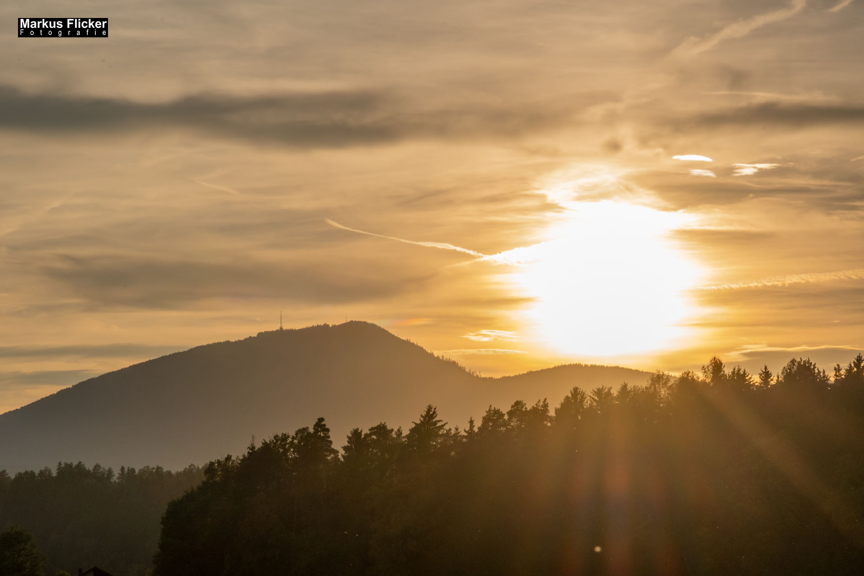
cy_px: 288
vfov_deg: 11.4
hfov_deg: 17.1
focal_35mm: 120
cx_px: 432
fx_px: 2880
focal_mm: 80
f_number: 22
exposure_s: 1/500
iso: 400
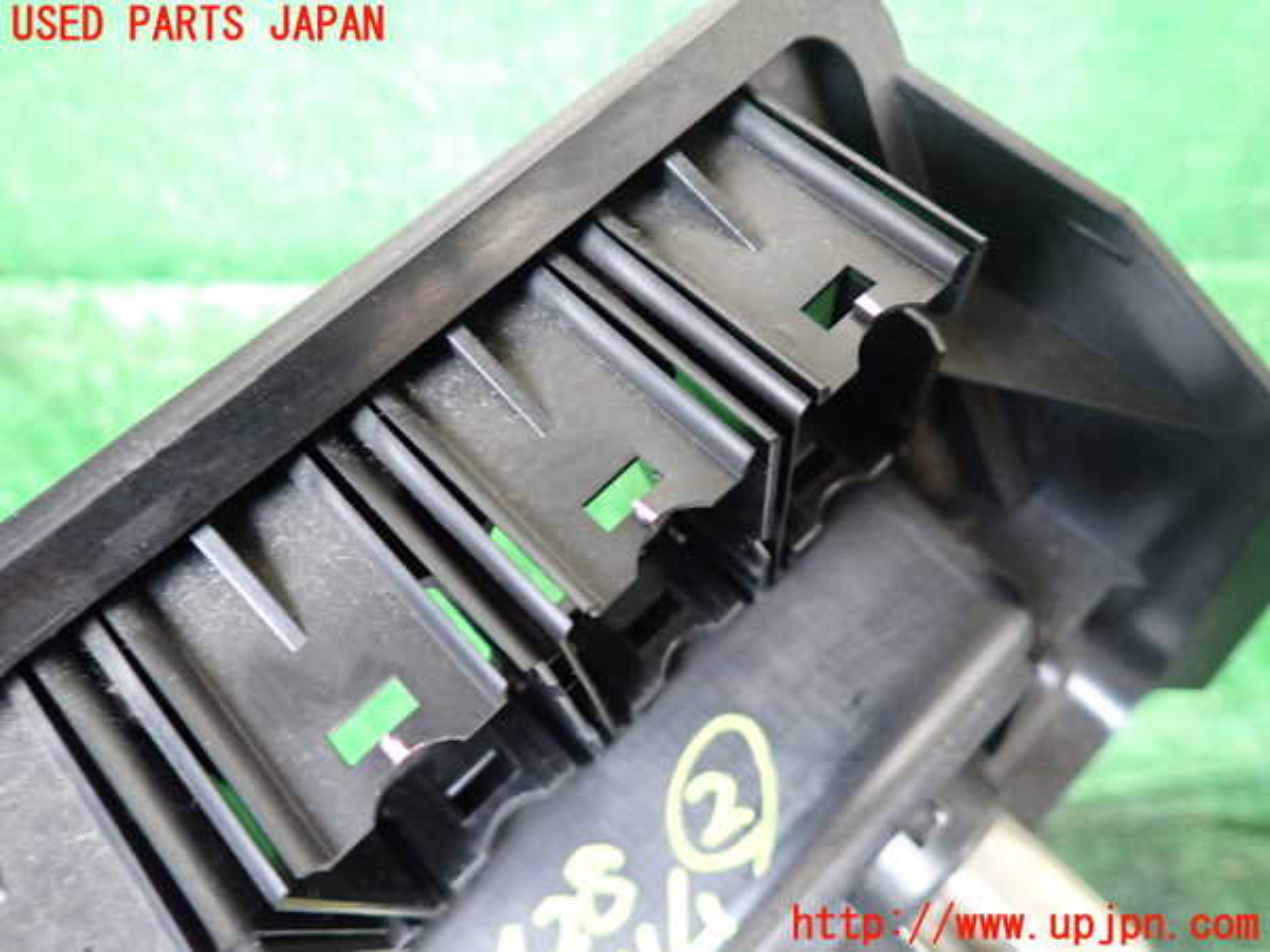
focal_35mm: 25
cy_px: 476
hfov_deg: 69.4
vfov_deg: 54.9
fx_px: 917
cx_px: 635
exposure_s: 1/30
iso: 400
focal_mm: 4.5
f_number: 2
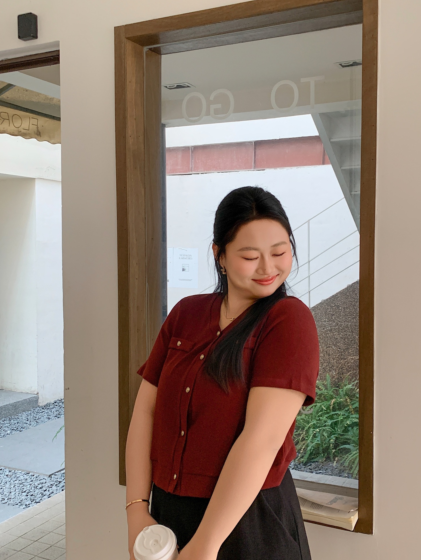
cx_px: 211
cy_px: 336
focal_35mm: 32
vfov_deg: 56.4
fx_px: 519
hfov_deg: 44.2
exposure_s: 1/60
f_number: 1.8
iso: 100
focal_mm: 4.25
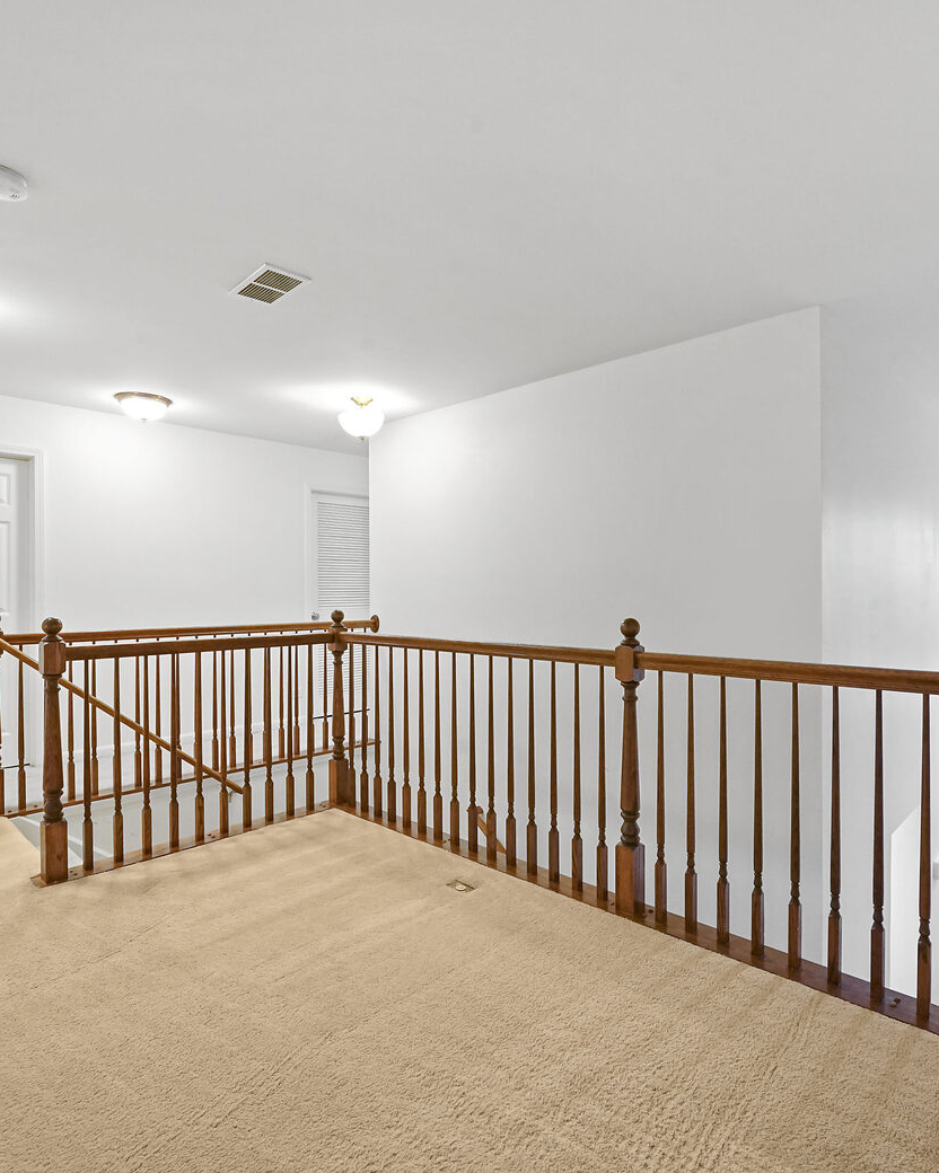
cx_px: 510
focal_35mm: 19
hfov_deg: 70.7
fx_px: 660
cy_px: 605
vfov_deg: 83.3
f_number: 9
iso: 2000
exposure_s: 1/10
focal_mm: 13
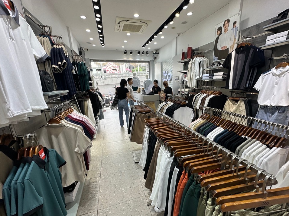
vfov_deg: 81.7
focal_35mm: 15
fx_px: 125
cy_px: 114
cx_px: 149
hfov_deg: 98.1
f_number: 2.2
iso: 40
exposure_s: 1/123
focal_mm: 2.22
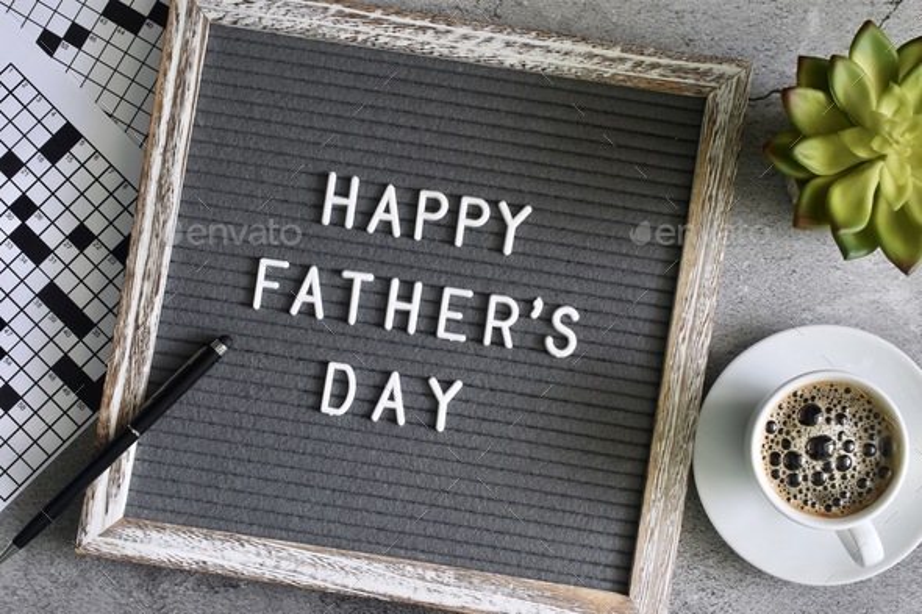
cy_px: 307
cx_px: 461
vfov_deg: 22.6
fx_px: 1536
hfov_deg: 33.4
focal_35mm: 60
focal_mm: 40
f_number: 8
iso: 100
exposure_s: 1.3
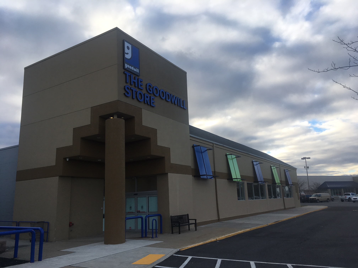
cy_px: 134
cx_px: 179
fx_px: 300
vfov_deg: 48.2
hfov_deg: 61.7
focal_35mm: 29
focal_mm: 4.15
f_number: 2.2
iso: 25
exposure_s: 1/657
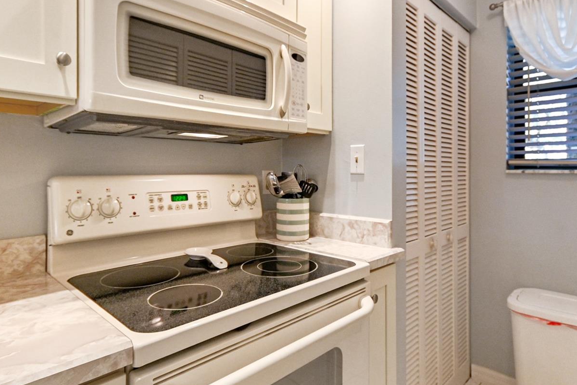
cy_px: 169
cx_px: 304
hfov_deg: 83.9
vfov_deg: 61.7
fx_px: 321
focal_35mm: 20
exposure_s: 1/160
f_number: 6.3
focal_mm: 10
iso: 1000
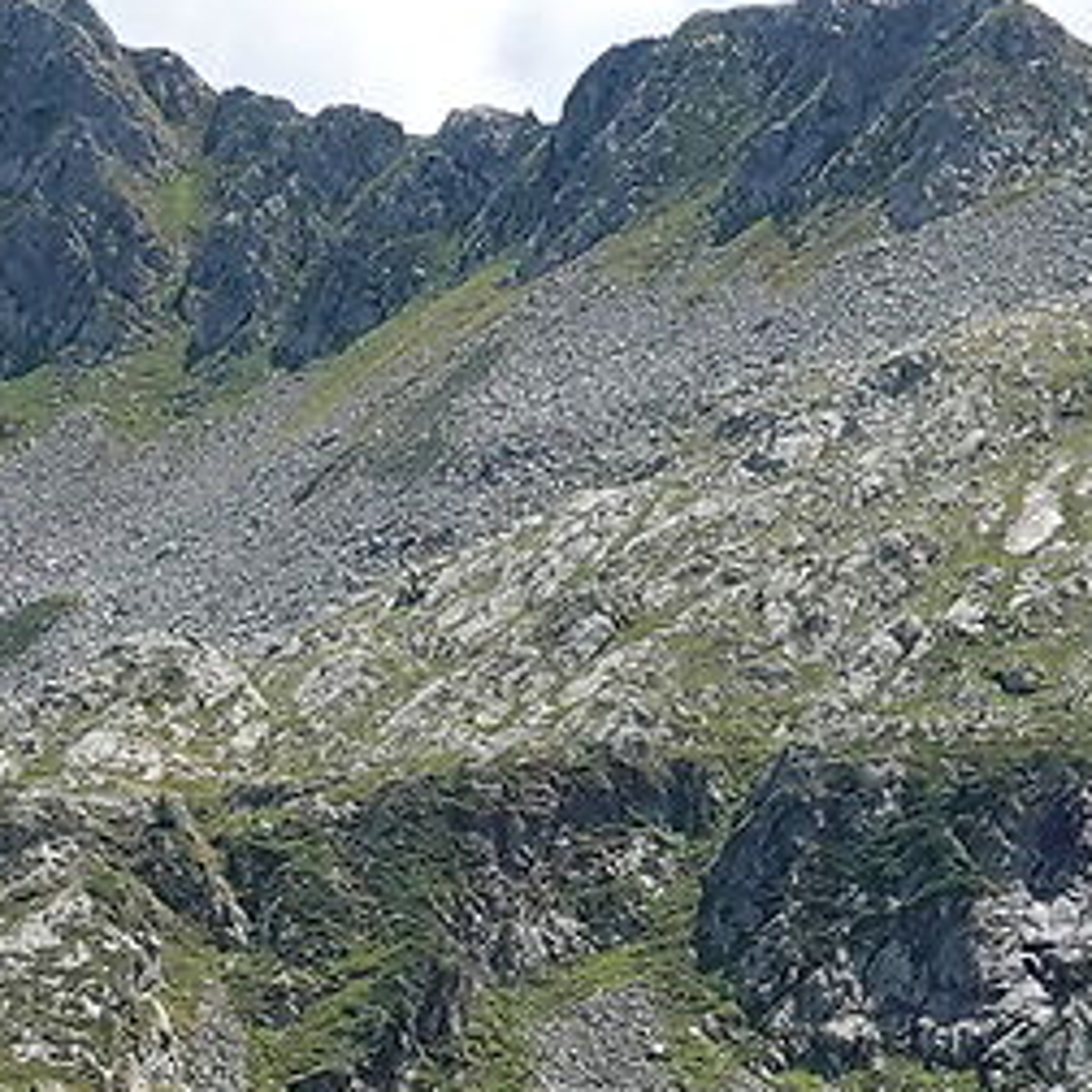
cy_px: 1742
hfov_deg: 9.0
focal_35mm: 194
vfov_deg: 8.8
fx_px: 6924
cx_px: 22
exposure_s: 1/640
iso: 100
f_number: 4
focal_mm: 8.8
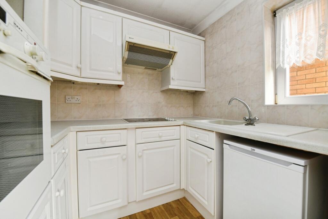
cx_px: 164
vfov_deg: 81.2
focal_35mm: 14
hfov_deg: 104.2
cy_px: 110
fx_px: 128
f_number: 8
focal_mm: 14
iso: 800
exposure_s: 1/60
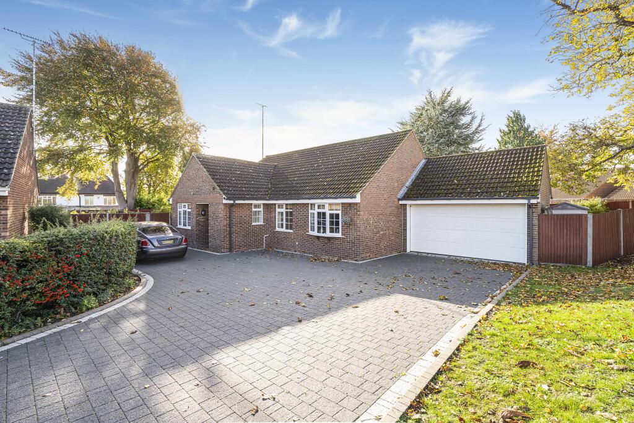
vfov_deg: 71.7
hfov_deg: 94.6
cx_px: 317
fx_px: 292
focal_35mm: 17
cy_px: 212
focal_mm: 16.6
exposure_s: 1/125
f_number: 8
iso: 400
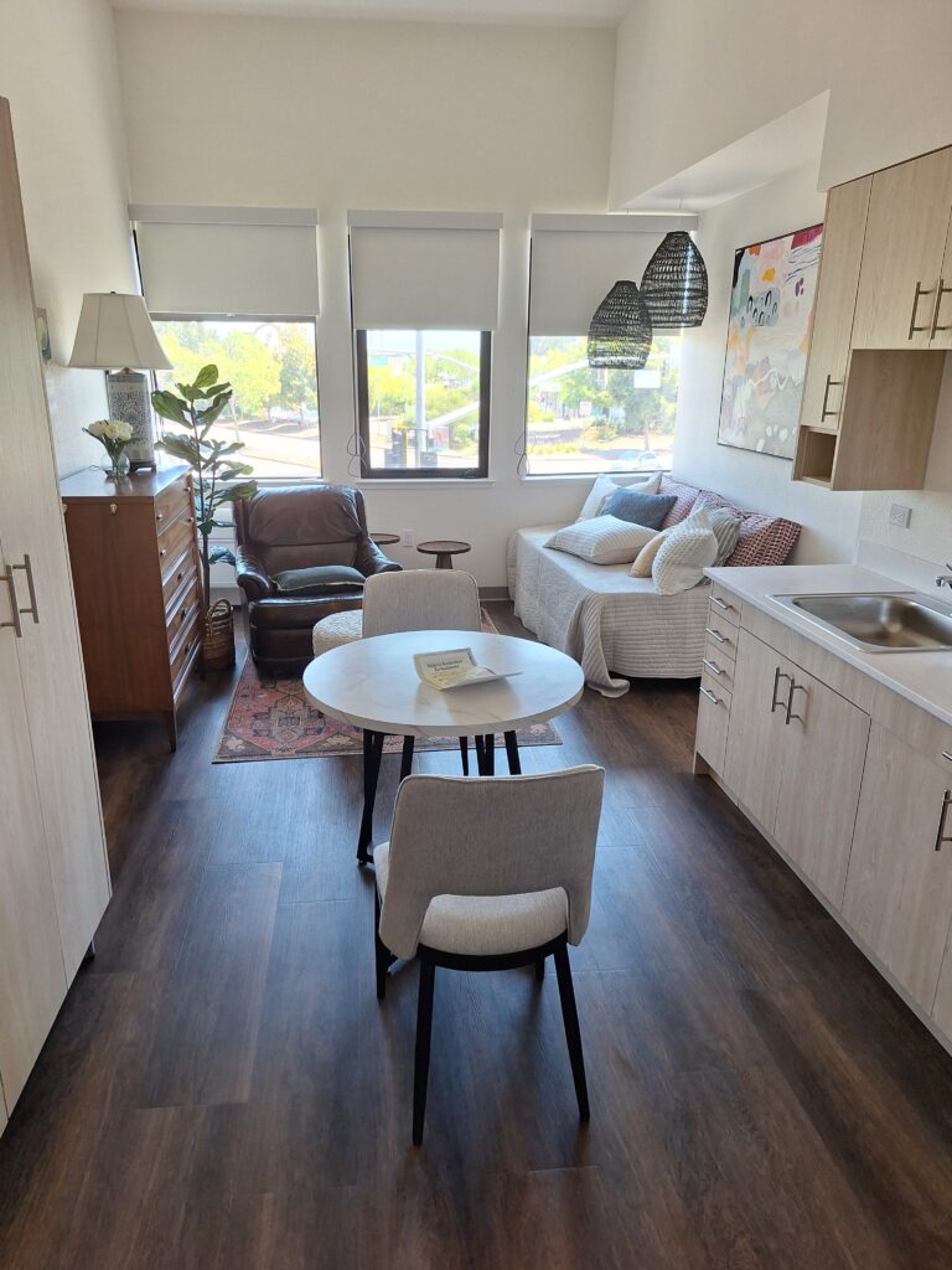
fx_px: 843
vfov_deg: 73.9
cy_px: 635
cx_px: 476
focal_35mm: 23
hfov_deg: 58.9
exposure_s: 1/120
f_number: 1.8
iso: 64
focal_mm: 5.54
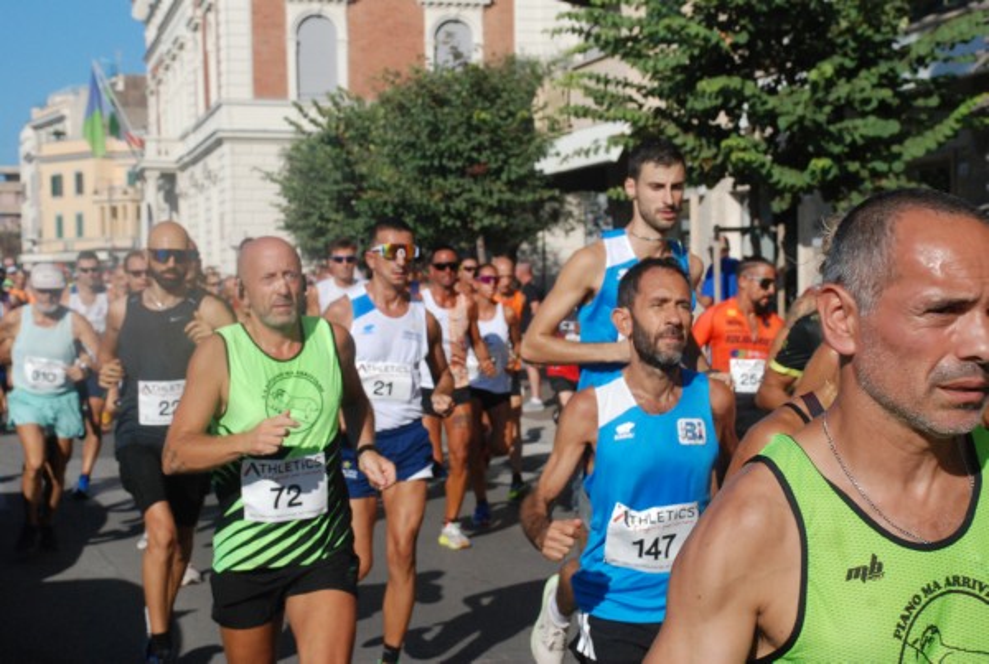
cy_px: 332
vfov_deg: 19.0
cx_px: 494
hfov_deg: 28.0
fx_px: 1982
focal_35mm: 72
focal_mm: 48
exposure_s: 1/2000
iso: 1000
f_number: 9
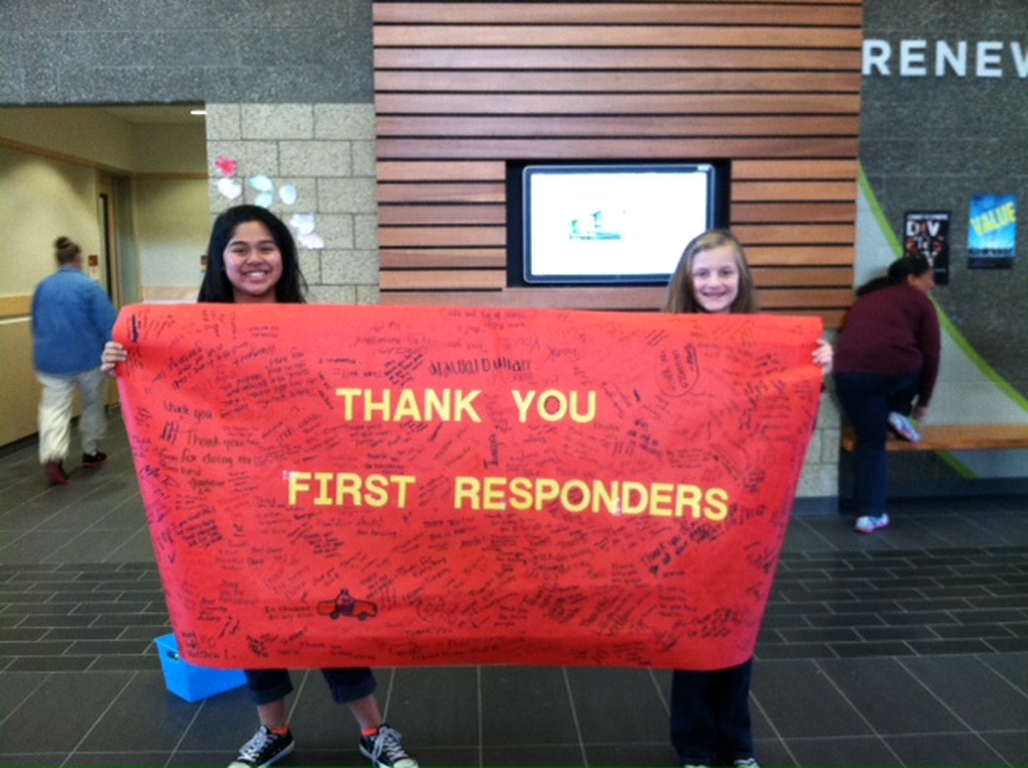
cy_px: 384
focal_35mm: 35
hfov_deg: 52.7
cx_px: 514
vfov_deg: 40.6
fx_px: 1038
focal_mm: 3.85
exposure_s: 1/15
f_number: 2.8
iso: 200
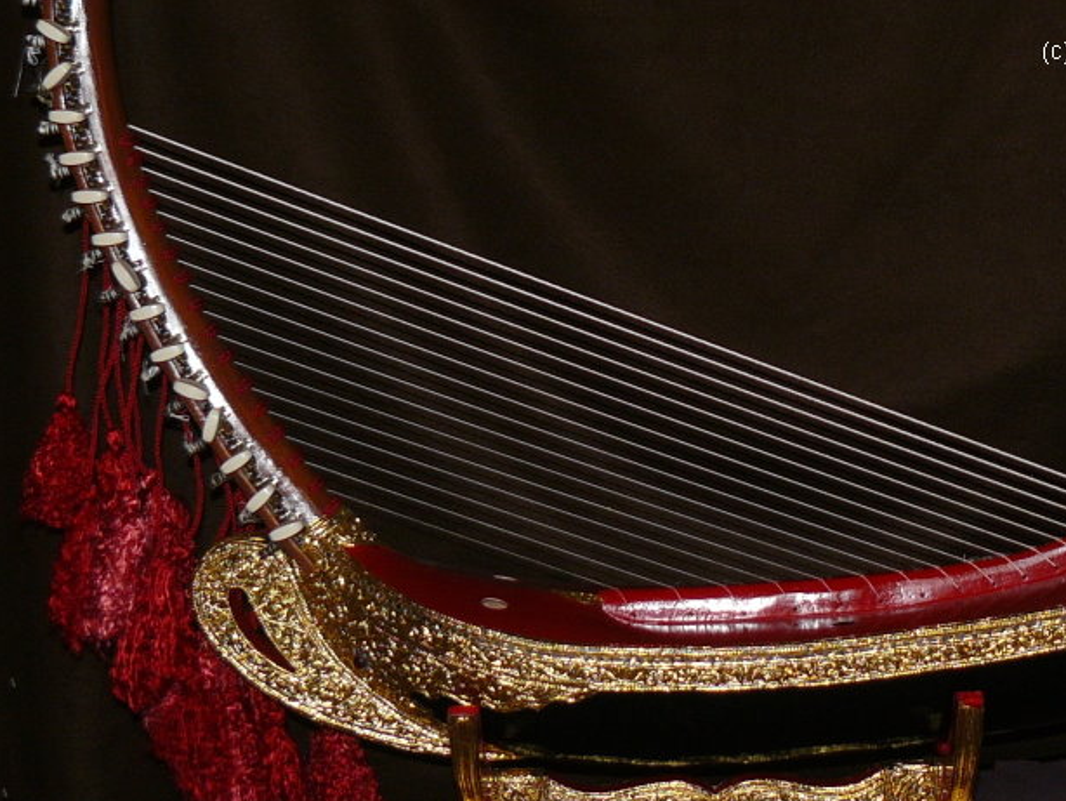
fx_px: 1848
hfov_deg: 31.7
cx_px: 771
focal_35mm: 60
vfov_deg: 24.4
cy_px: 320
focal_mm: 6
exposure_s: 1/30
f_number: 2.8
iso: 100
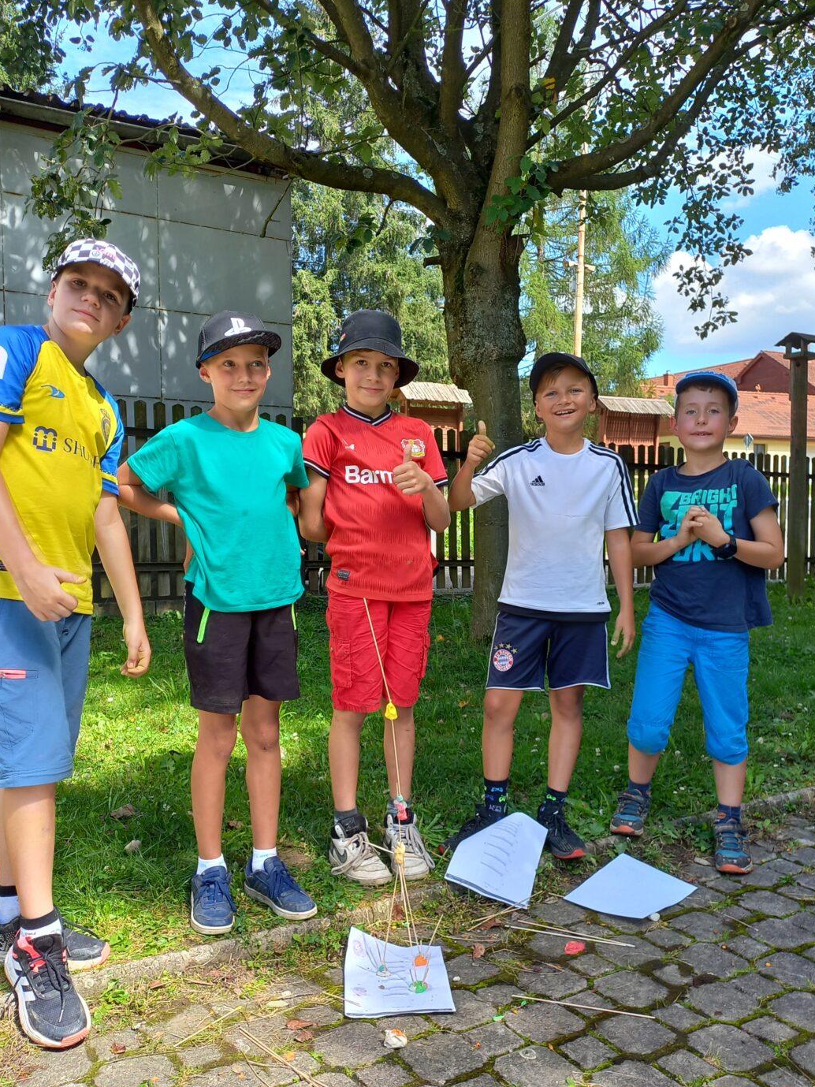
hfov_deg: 48.2
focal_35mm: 29
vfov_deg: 61.6
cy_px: 571
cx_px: 388
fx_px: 911
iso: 50
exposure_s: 1/230
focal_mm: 4.65
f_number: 1.8
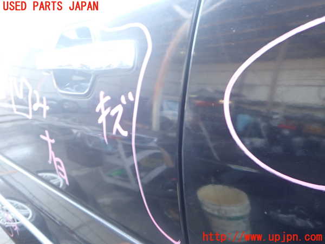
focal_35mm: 30
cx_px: 162
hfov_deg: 60.0
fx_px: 282
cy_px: 122
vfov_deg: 46.8
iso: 200
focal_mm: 5.4
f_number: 2.3
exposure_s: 1/30
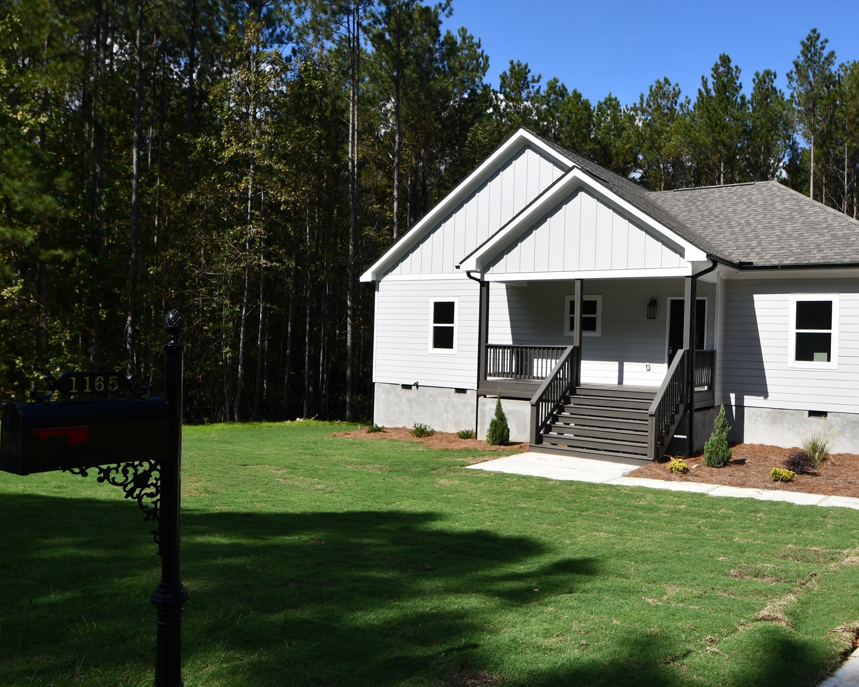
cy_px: 345
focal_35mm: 29
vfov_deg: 50.0
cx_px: 536
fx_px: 737
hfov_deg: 59.7
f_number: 9
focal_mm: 14
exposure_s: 1/320
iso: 100
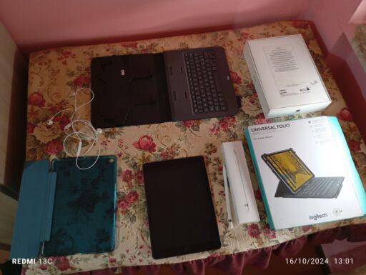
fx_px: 296
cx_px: 183
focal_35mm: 28
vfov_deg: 49.8
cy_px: 138
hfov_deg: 63.4
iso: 1109
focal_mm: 4.27
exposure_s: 1/20
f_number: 1.8
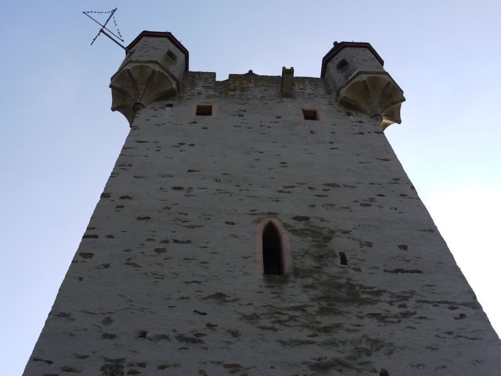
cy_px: 188
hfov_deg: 51.4
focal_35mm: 36
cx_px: 250
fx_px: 521
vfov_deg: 39.7
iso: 100
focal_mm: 18
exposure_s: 1/320
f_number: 6.3
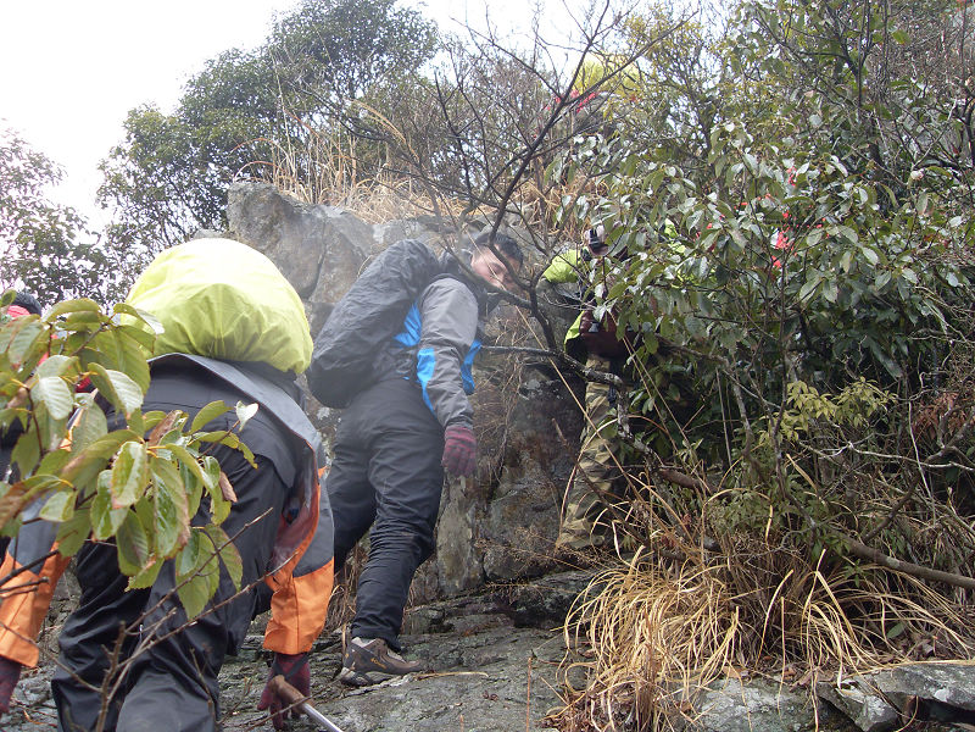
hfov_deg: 50.1
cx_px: 488
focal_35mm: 37
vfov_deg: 38.7
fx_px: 1042
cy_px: 366
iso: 80
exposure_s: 1/180
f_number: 2.8
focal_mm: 6.3
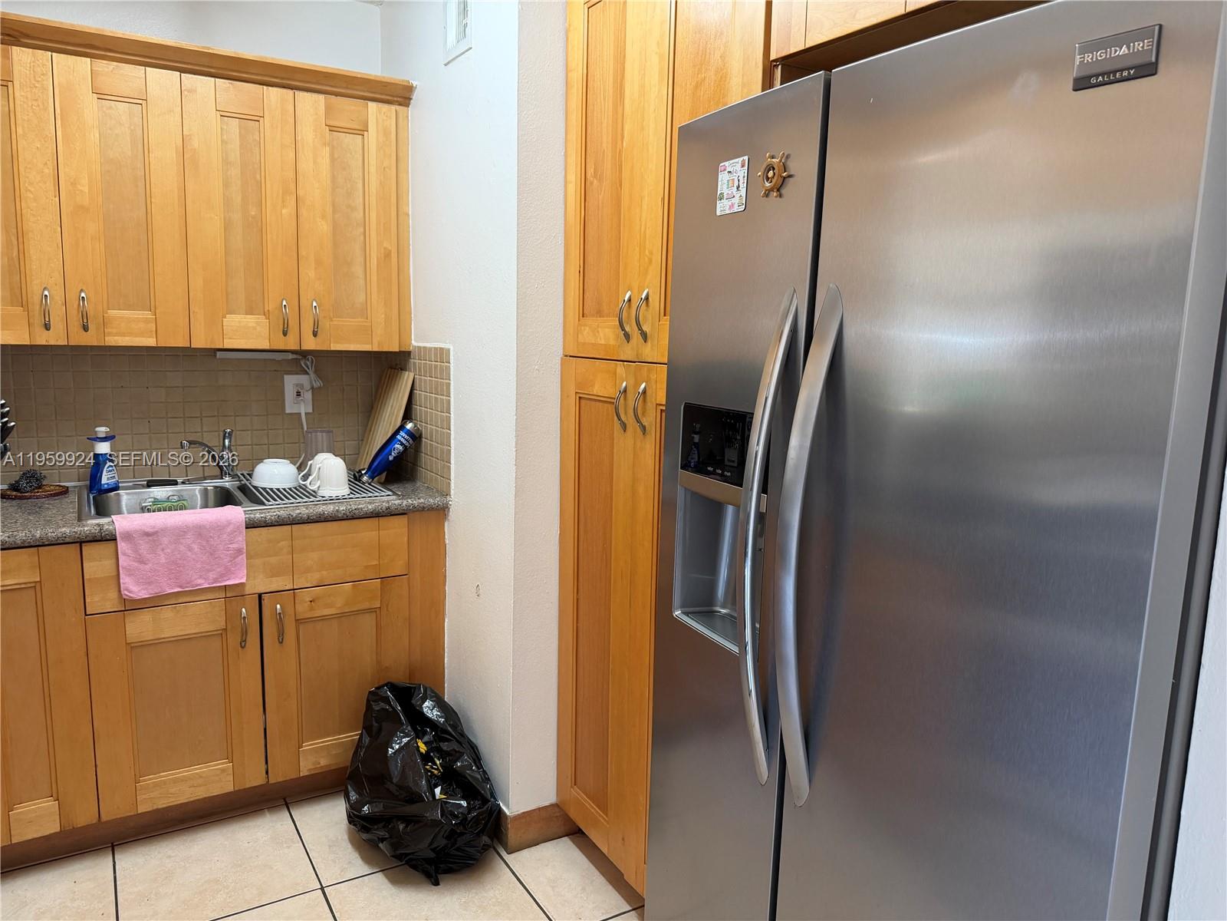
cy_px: 460
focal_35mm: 24
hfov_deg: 71.6
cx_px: 614
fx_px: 851
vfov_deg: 56.8
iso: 160
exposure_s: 1/60
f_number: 1.78
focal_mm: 6.76
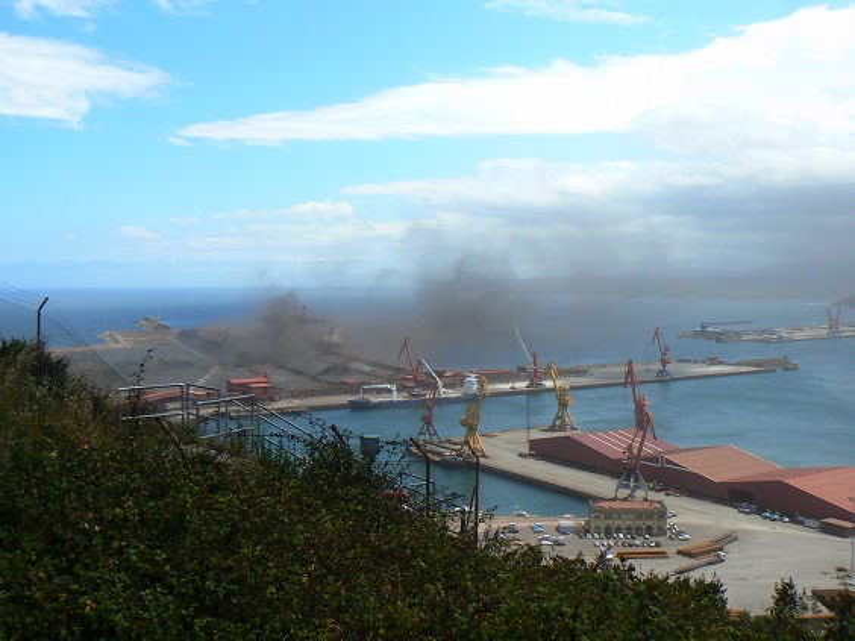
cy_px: 320
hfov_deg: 51.4
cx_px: 428
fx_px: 889
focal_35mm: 36
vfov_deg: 39.7
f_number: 5.6
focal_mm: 6
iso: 80
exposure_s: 1/400
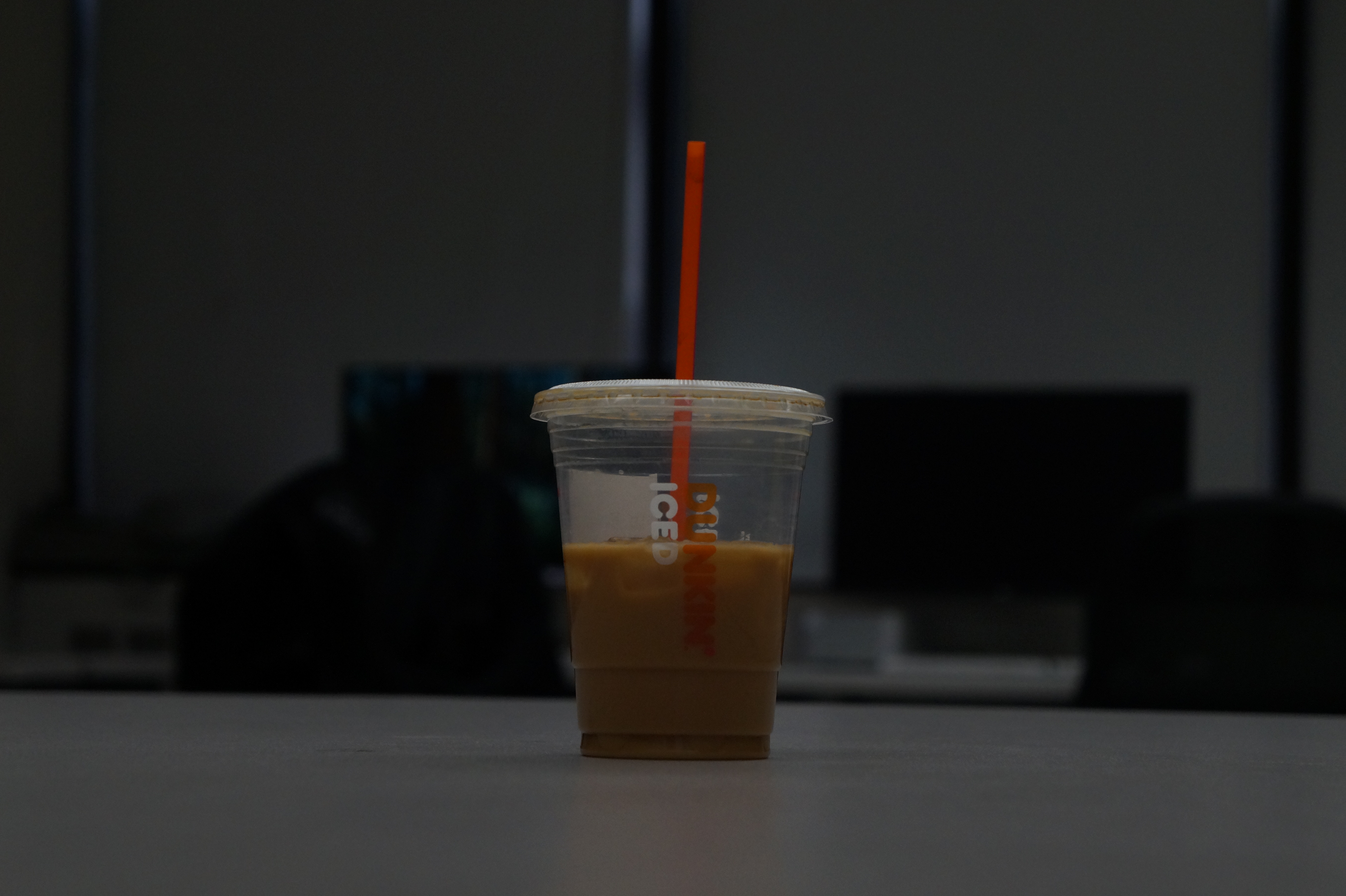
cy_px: 448
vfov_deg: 17.2
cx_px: 673
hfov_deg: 25.5
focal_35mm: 80
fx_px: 2971
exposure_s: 1/500
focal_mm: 53
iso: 800
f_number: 5
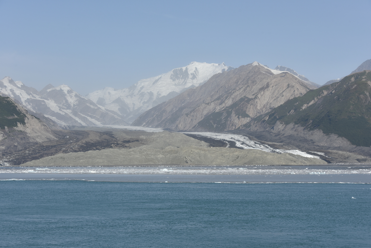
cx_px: 186
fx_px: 742
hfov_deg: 28.1
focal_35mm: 72
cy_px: 124
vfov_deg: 18.9
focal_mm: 72
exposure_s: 1/320
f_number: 10
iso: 100
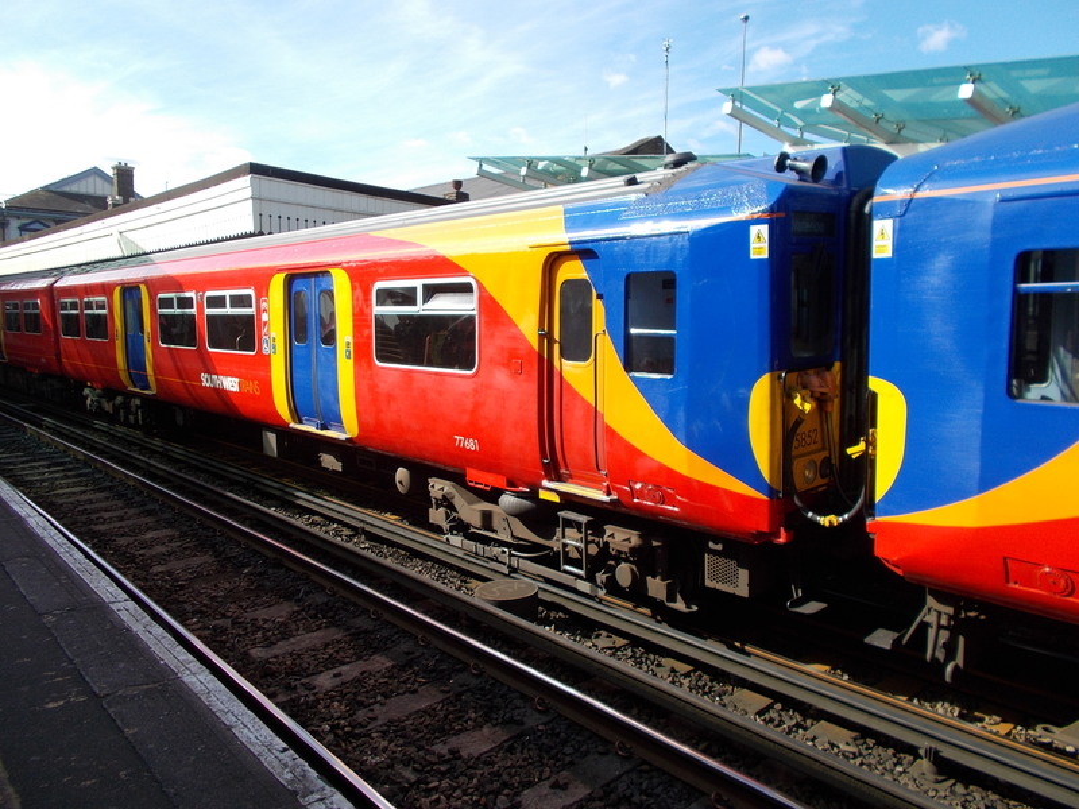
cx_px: 540
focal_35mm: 26
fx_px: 810
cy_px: 404
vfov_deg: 53.1
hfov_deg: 67.3
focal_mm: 4.6
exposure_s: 1/500
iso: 80
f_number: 3.2
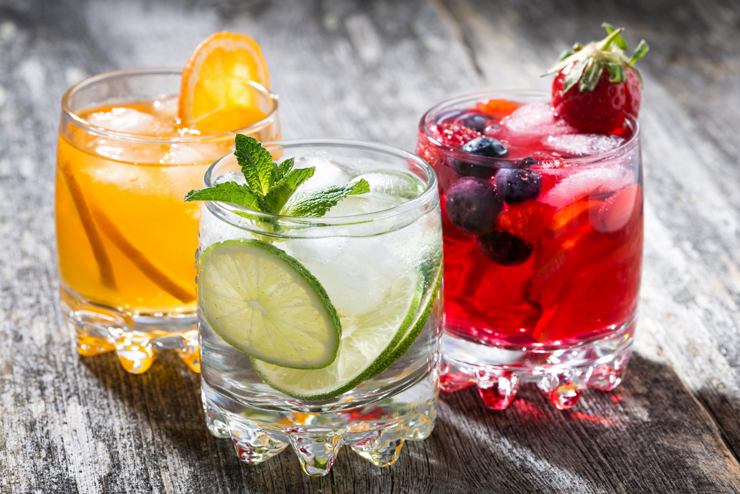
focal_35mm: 105
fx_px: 2159
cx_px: 370
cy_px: 247
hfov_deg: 19.5
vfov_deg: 13.1
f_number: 13
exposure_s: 1/125
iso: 100
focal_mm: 105
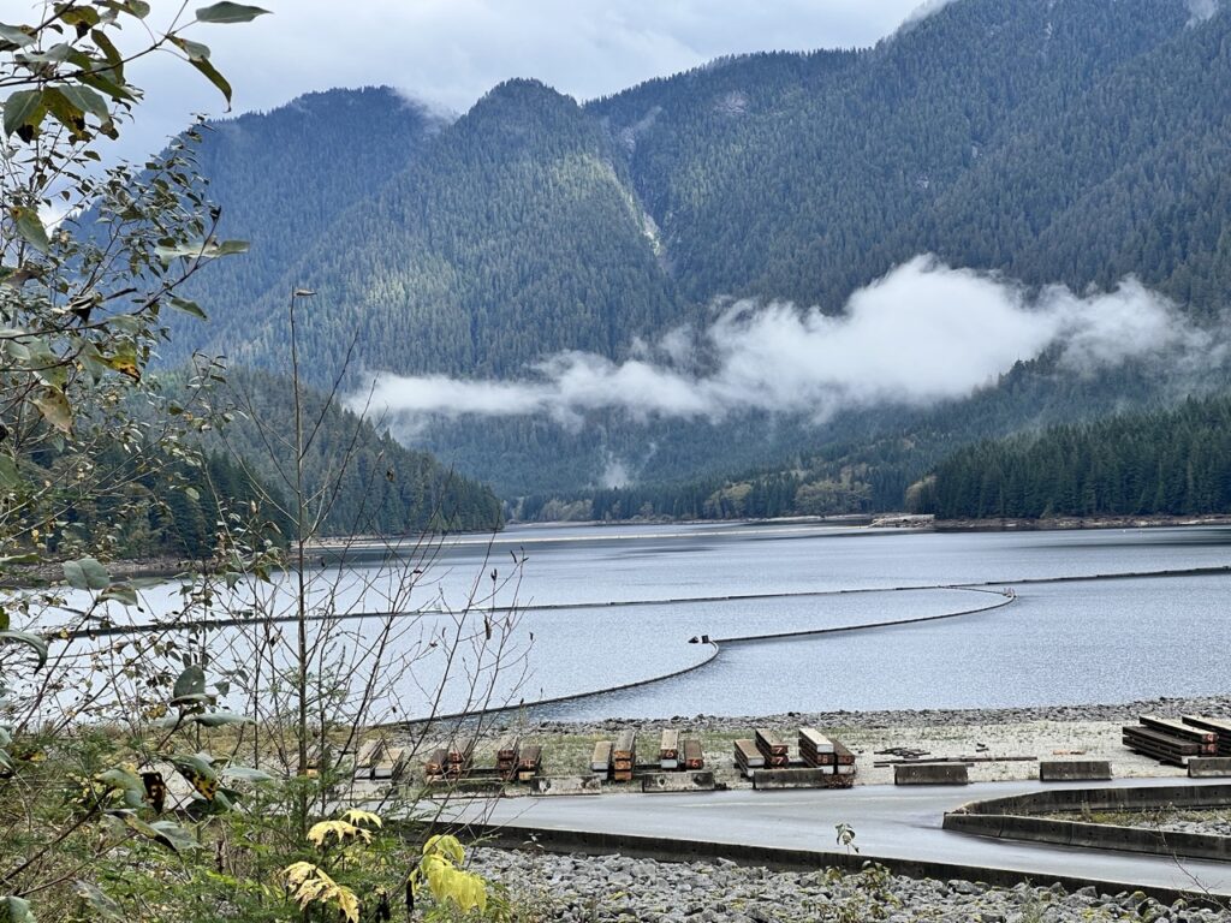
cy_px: 462
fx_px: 2738
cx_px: 616
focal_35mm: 77
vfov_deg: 19.1
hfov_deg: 25.3
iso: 32
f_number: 2.8
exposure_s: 1/258
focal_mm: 9
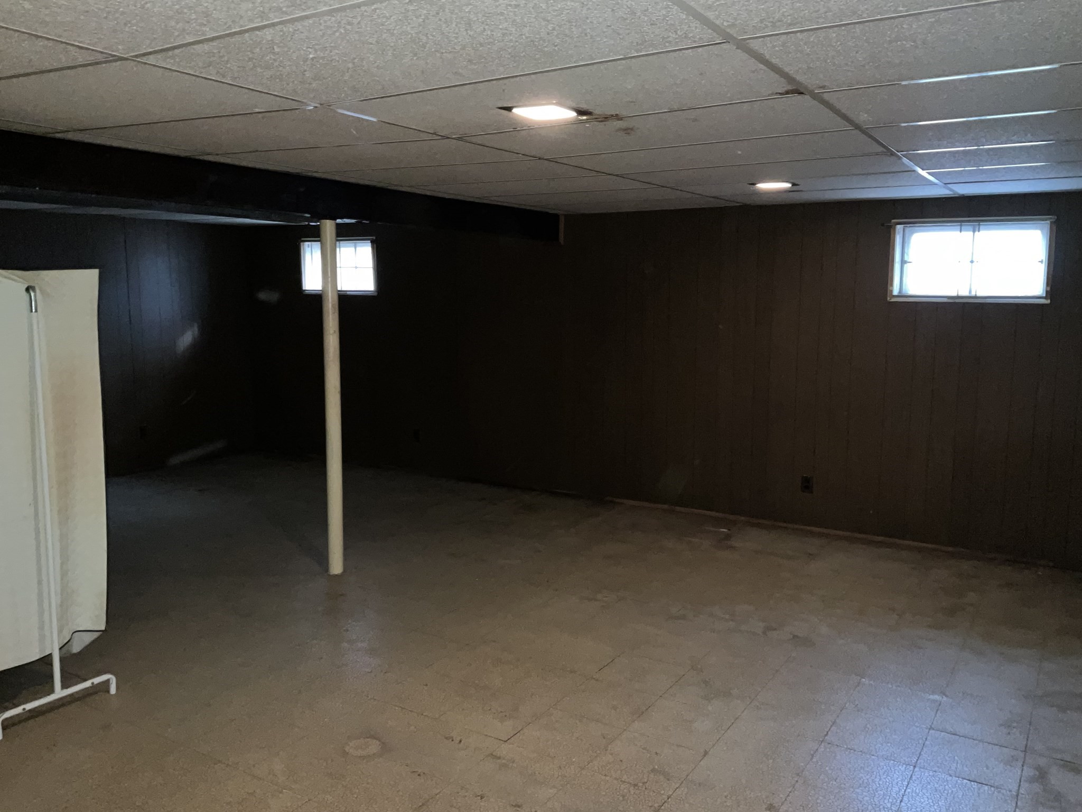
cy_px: 406
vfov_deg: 48.2
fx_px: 906
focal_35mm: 29
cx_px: 541
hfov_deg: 61.7
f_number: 1.8
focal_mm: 3
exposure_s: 1/16
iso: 160
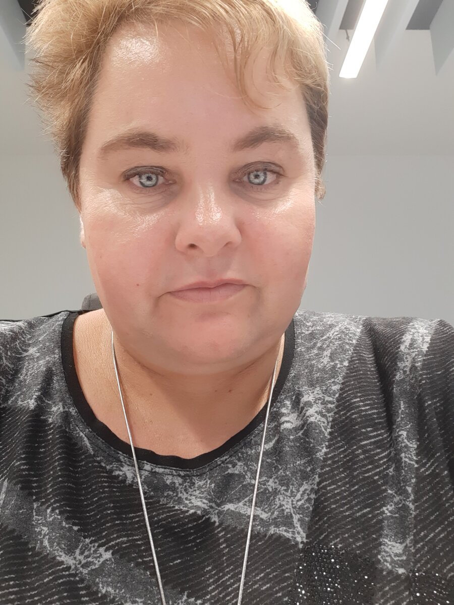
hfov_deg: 45.4
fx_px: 542
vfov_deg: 58.4
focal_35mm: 31
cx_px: 227
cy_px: 302
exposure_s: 1/33
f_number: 2
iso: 100
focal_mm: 3.75
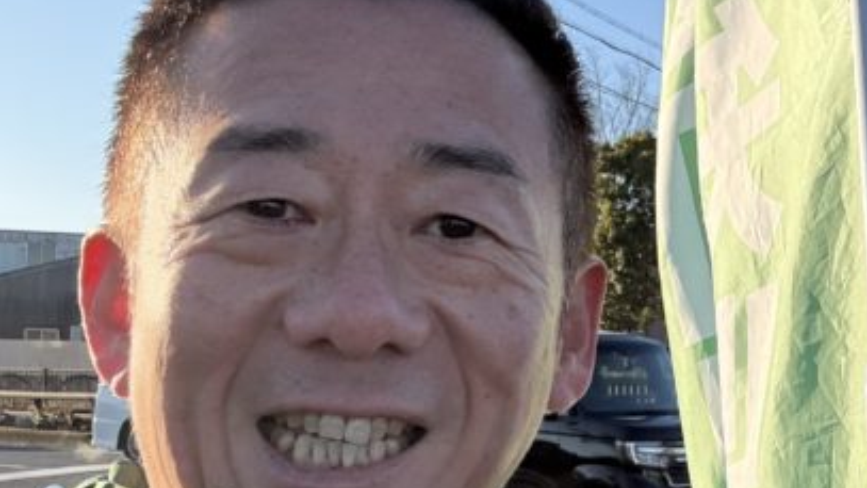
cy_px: 364
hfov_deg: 31.7
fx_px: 1448
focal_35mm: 63
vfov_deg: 19.0
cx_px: 782
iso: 40
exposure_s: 1/581
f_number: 1.9
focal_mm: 2.69
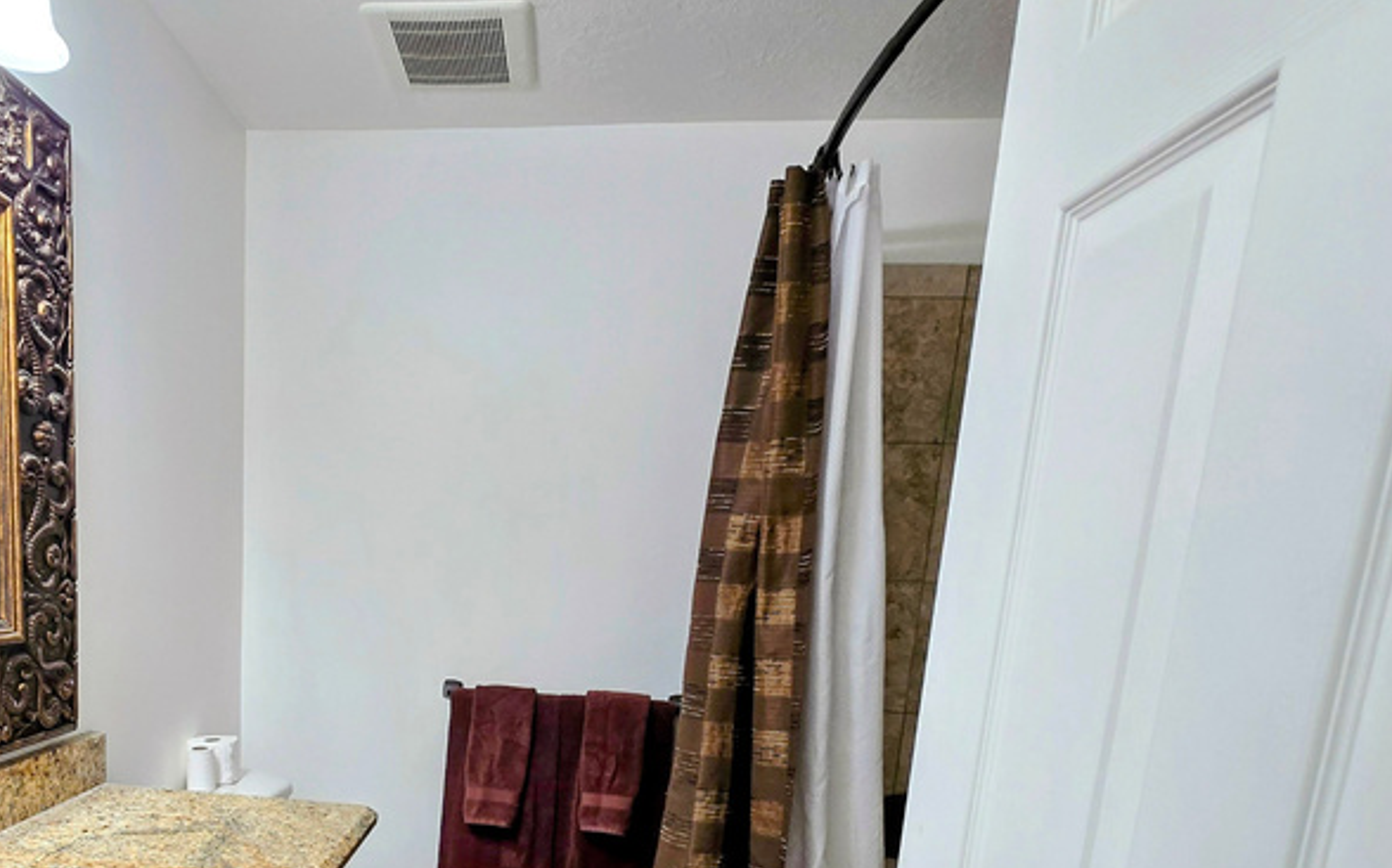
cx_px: 433
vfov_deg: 47.4
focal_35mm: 24
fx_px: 910
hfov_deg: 71.9
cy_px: 731
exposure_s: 1/60
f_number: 2.2
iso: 125
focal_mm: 1.7
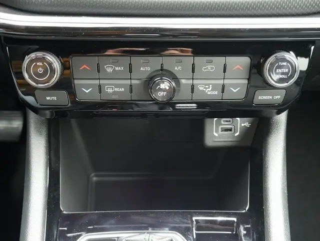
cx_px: 160
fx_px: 444
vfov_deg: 30.3
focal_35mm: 48
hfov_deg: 39.6
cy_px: 120
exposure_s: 1/50
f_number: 5.2
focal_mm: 24
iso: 3200
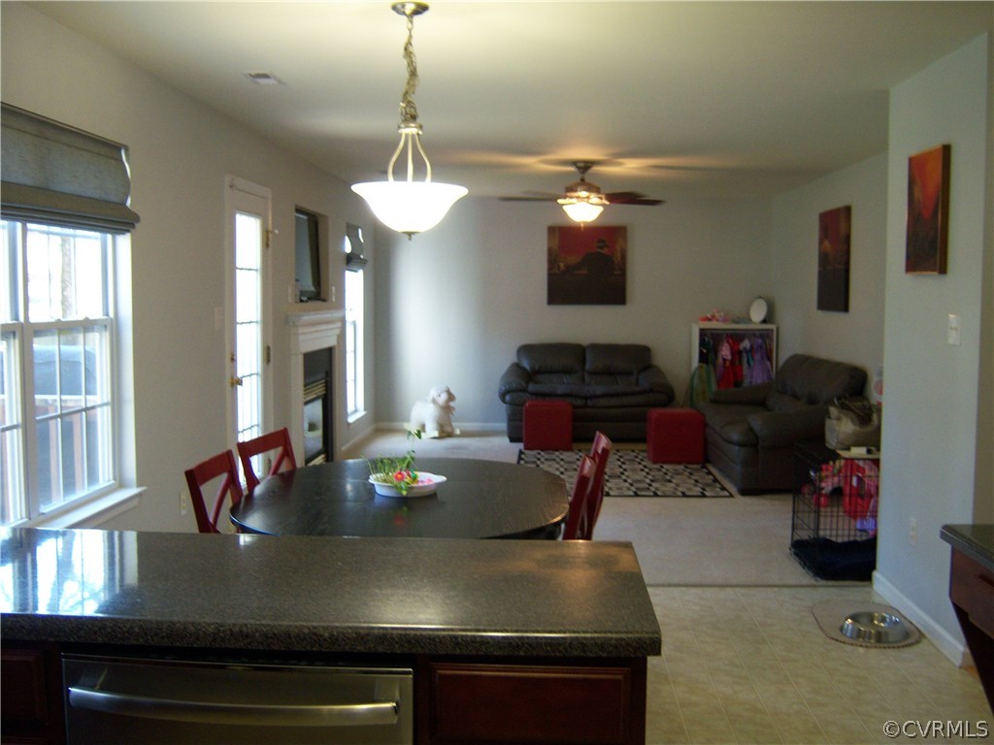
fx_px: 1034
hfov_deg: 51.4
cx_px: 497
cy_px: 372
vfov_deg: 39.7
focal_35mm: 36
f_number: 2.8
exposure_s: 1/25
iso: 160
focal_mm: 7.5
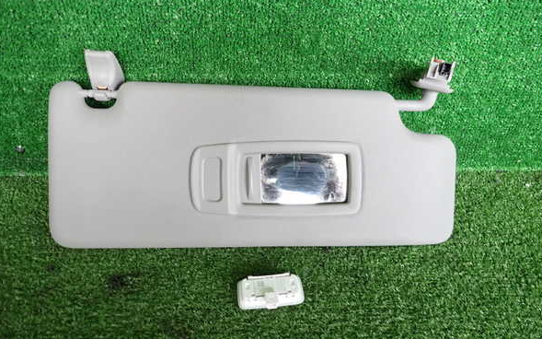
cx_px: 271
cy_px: 173
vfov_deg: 46.0
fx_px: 399
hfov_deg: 68.4
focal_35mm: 27
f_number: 2
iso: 320
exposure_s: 1/30
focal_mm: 4.5
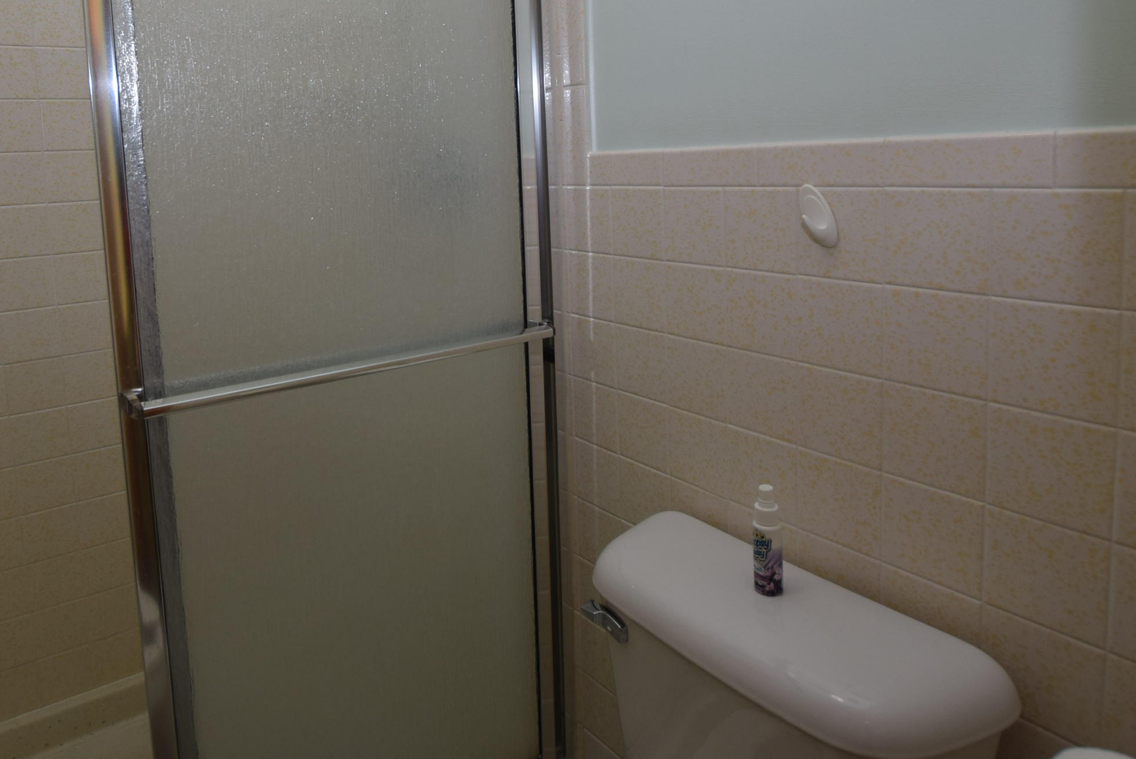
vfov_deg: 53.6
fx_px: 726
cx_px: 455
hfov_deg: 75.2
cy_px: 227
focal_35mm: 23
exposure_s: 1/100
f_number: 5
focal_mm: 10
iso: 360
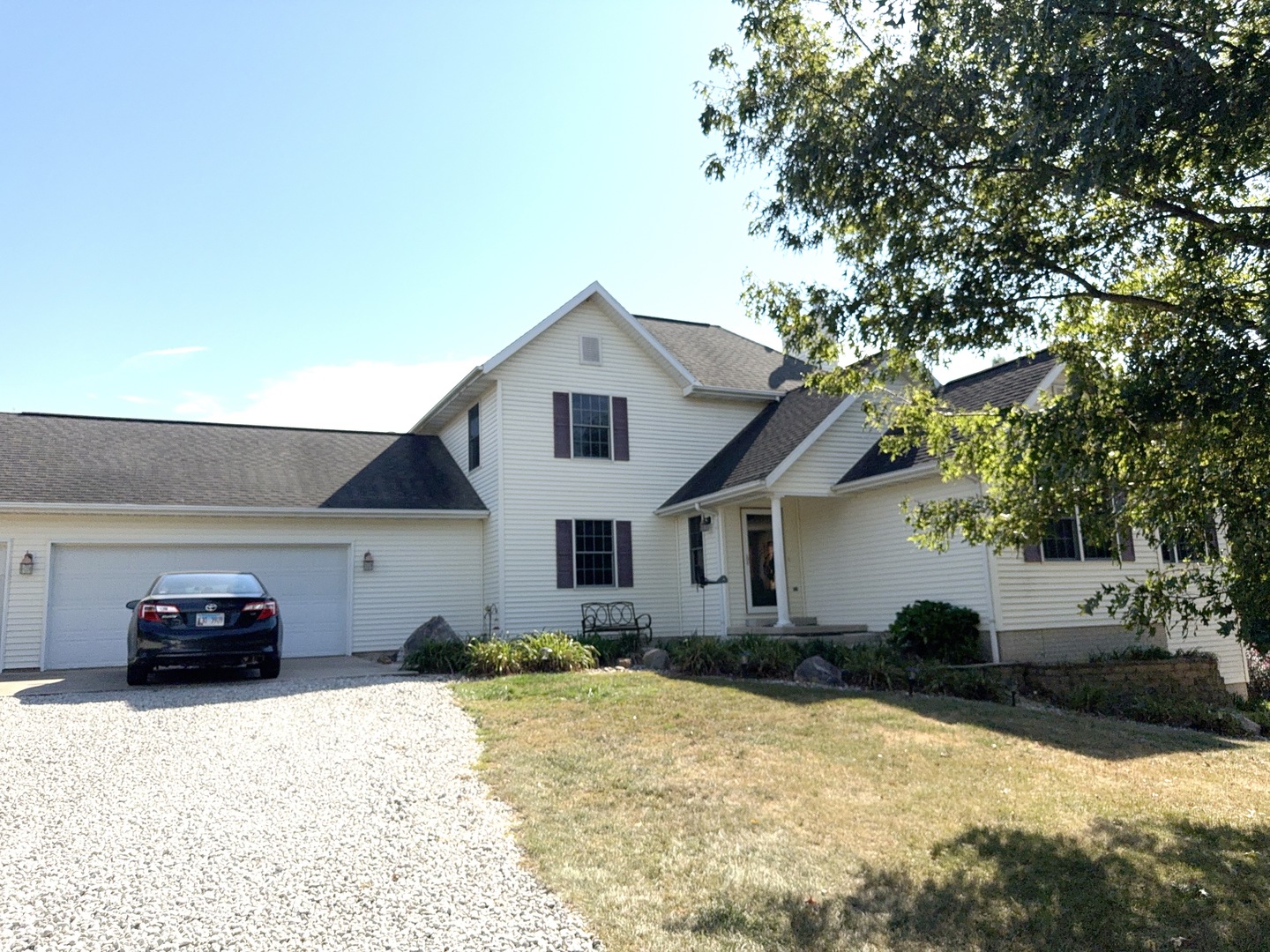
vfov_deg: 56.8
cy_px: 476
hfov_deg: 71.6
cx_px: 635
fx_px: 881
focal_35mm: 24
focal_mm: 6.76
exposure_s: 1/10309
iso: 80
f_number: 1.78
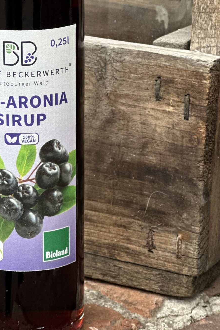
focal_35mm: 154
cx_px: 22
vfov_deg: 13.3
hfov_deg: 8.9
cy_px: 72
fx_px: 1411
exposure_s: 1/121
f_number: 2.8
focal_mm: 9
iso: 160
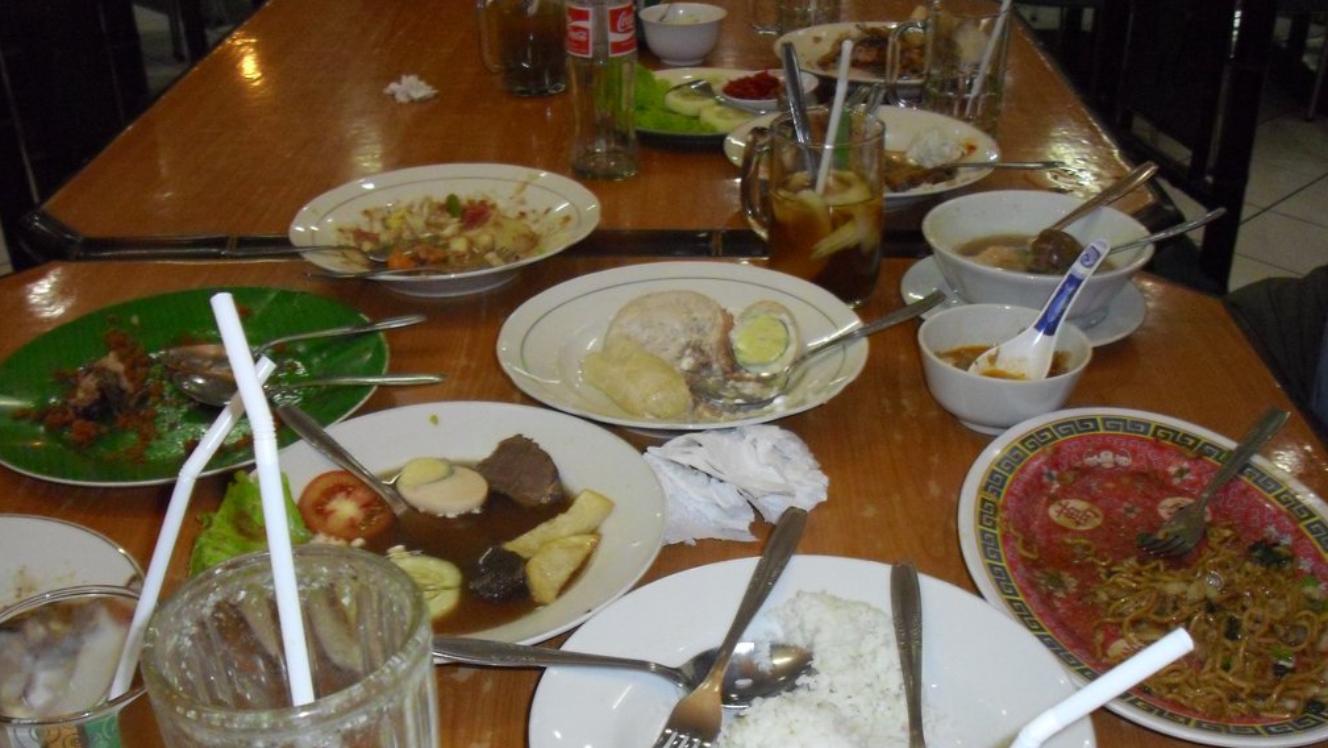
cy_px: 485
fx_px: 1479
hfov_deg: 48.3
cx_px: 670
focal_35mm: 42
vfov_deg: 28.2
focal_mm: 6.2
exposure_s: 1/60
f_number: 2.8
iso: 450
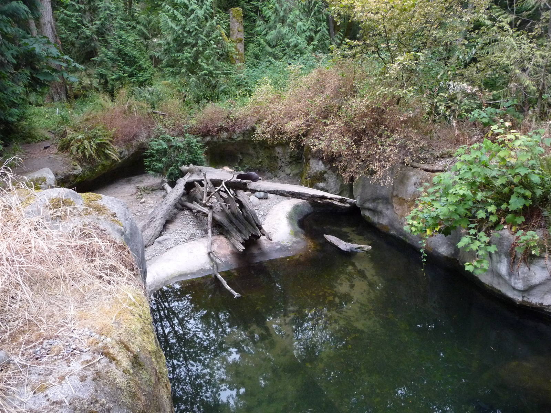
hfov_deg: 63.4
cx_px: 276
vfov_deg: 49.7
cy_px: 206
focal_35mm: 28
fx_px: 446
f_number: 3.3
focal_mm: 4.7
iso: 400
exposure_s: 1/200
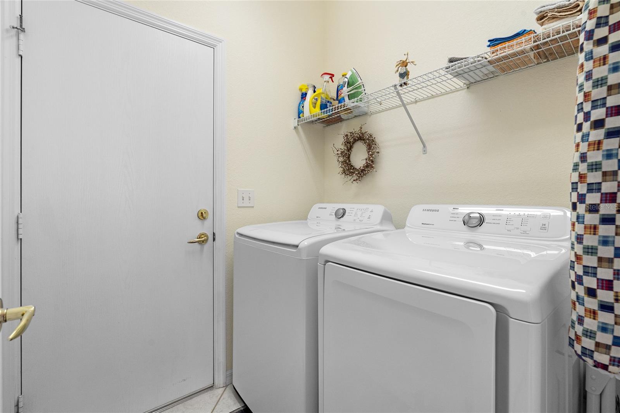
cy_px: 206
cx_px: 310
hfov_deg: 96.7
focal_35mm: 16
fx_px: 275
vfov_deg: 73.7
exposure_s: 1/8
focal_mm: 16
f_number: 8
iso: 400
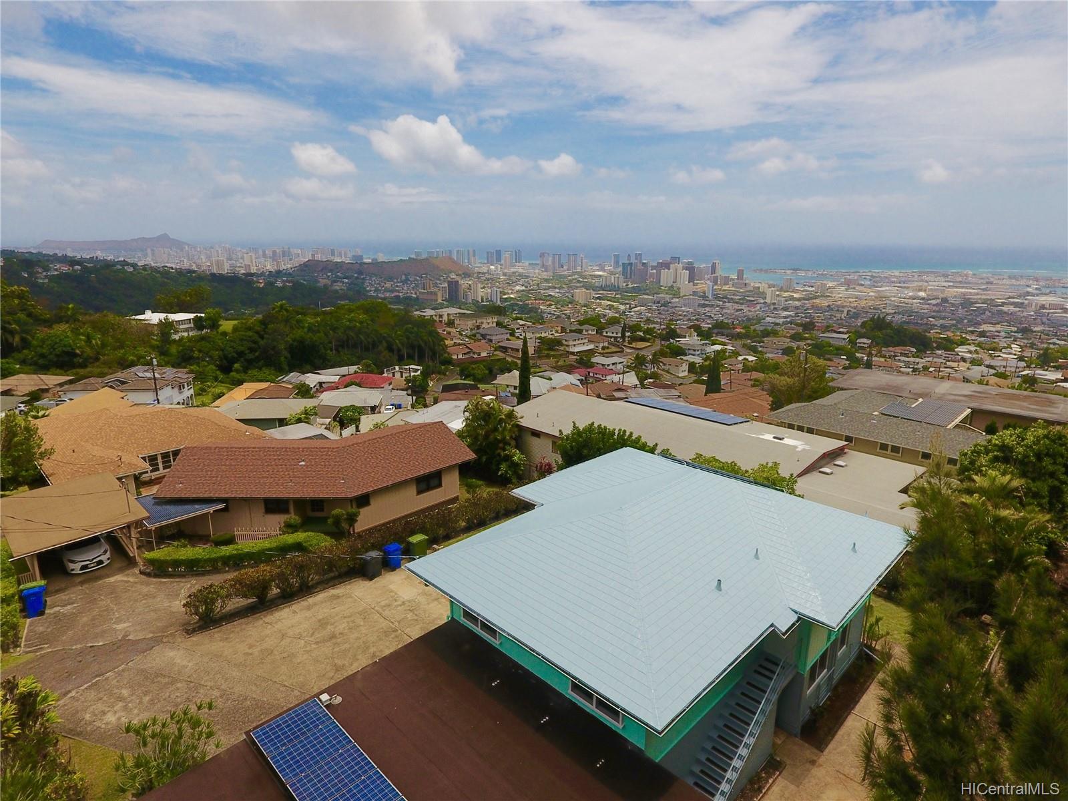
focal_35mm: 20
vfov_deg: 66.0
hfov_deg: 81.7
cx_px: 534
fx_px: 617
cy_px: 400
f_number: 2.8
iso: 100
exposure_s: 1/2398
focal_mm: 3.61
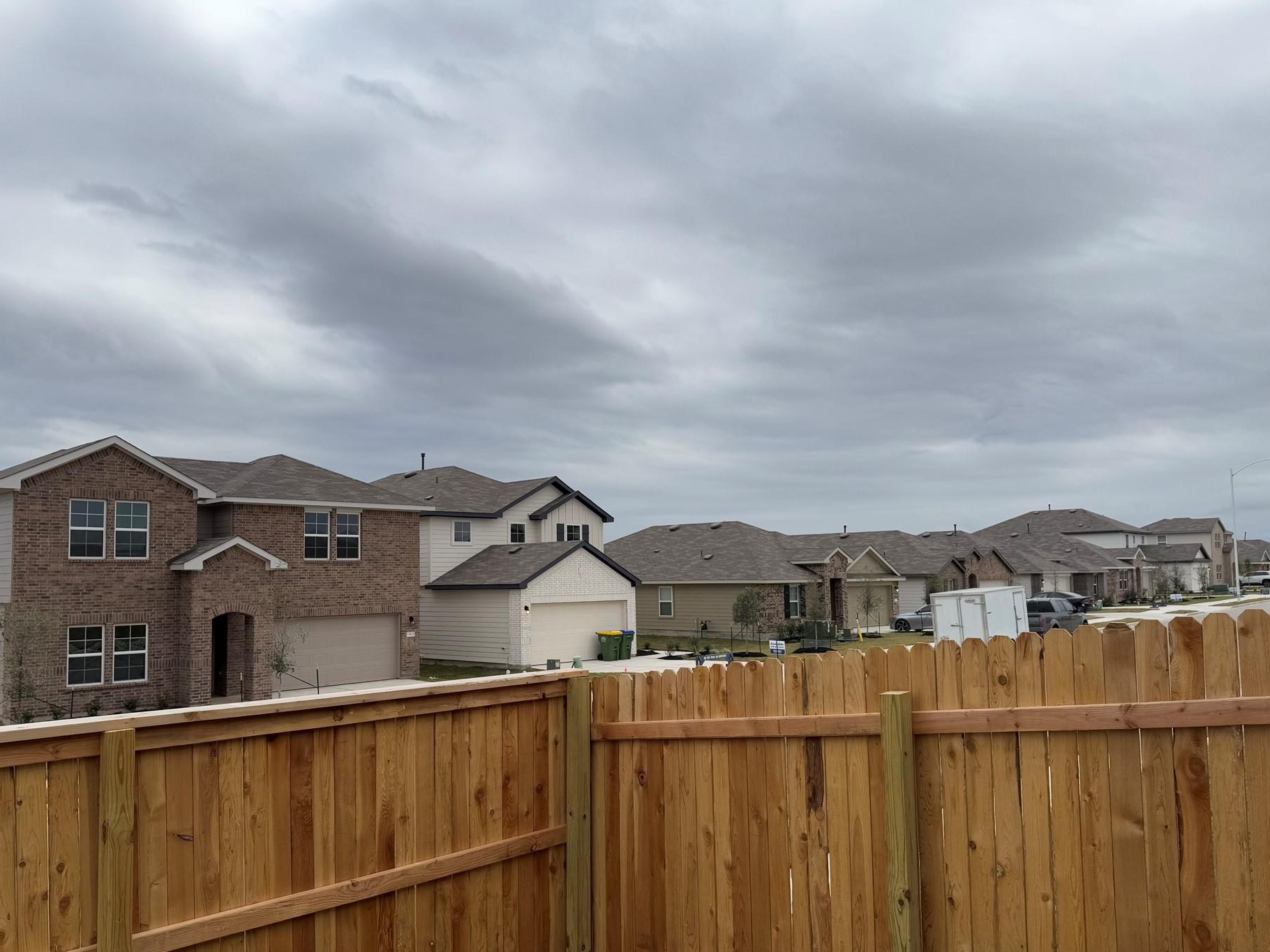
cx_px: 611
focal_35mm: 27
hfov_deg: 65.3
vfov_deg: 51.3
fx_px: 991
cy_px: 522
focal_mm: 6.76
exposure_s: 1/3096
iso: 80
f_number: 1.78
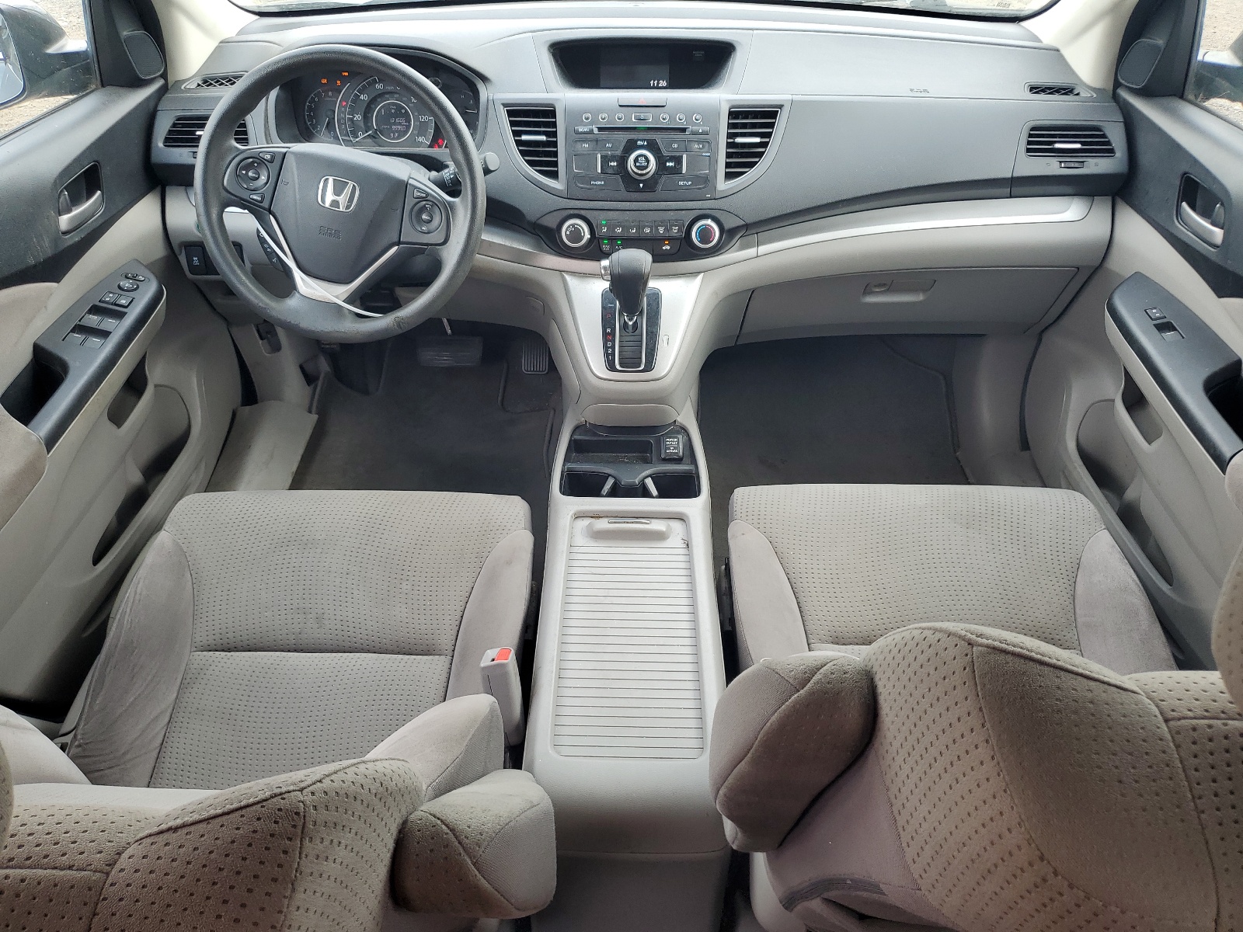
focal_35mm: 26
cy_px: 466
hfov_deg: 67.3
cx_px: 622
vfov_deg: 53.1
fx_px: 934
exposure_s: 1/217
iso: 50
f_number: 1.5
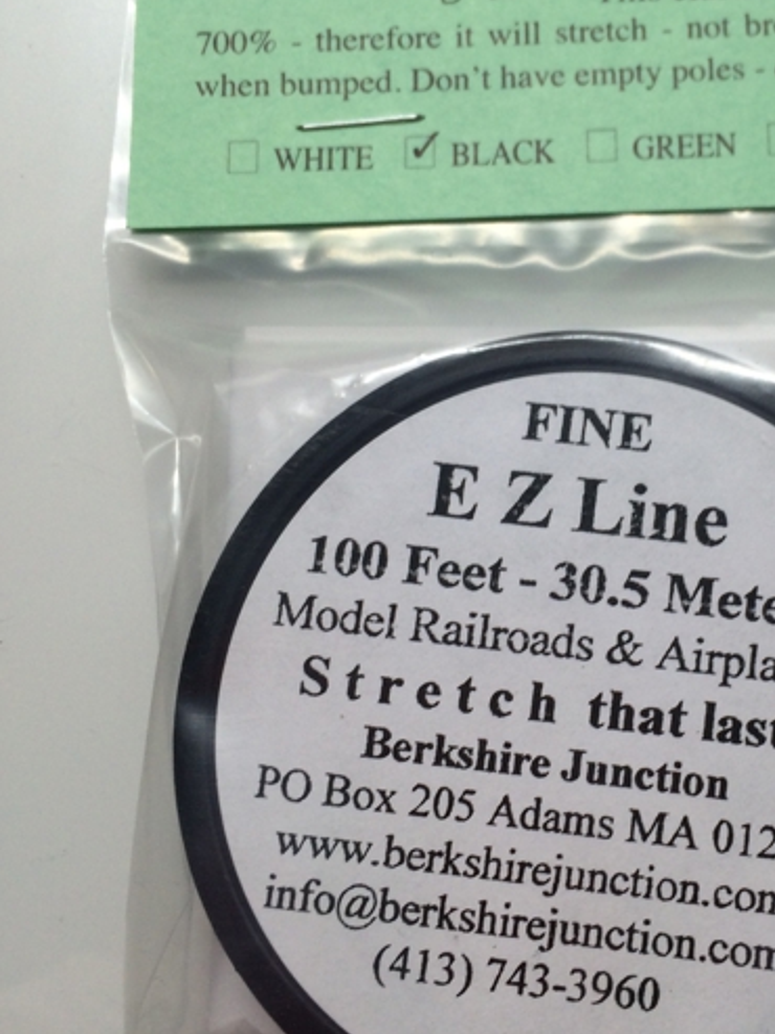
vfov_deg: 40.4
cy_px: 440
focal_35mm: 47
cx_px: 620
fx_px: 1404
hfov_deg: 30.1
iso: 50
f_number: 2.2
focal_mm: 4.15
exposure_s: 1/120
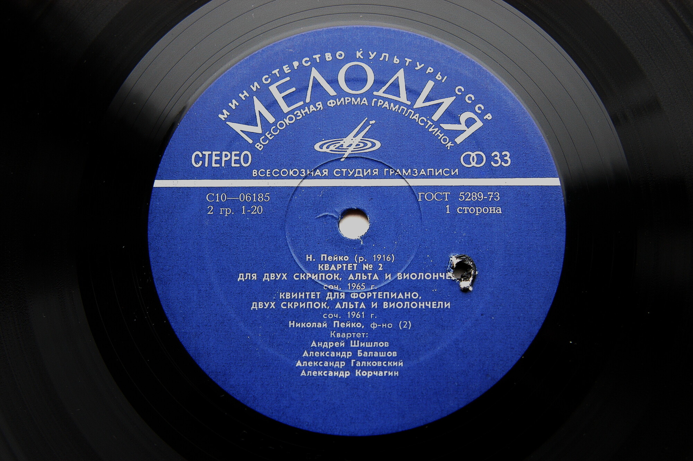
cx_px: 346
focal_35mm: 52
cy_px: 230
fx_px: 1010
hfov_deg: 37.9
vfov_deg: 25.7
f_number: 4
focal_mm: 35
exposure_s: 1/60
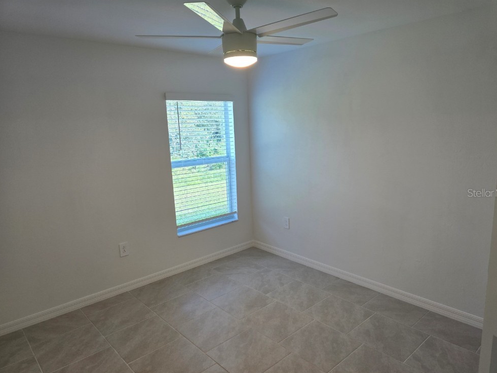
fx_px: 345
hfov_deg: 71.6
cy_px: 193
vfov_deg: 56.8
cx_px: 256
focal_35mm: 24
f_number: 1.7
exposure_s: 1/120
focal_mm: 6.3
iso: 64
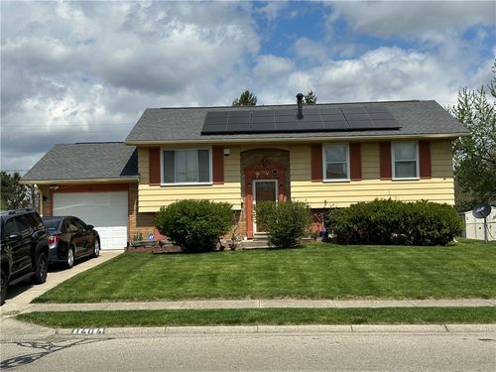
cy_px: 186
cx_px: 248
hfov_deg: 39.7
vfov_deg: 30.3
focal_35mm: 48
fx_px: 688
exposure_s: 1/6211
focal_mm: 6.86
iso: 64
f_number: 1.78
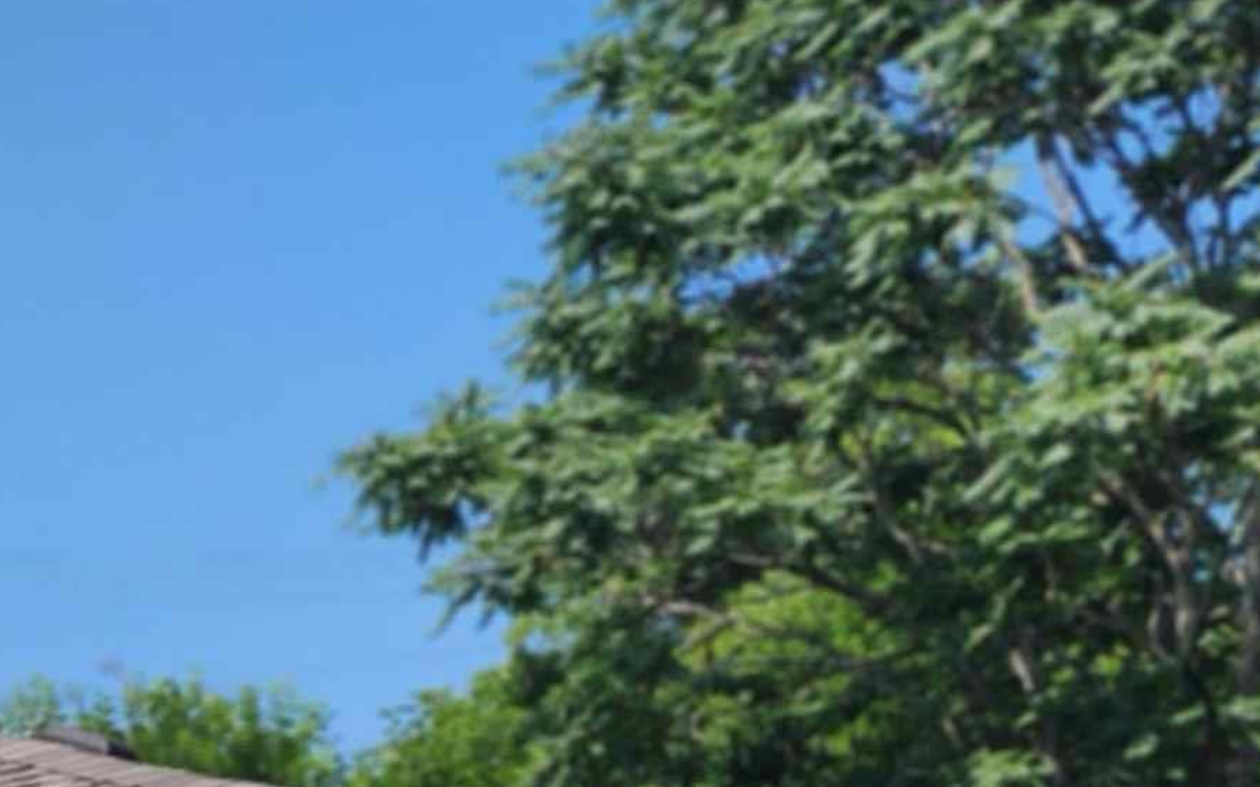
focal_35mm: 84
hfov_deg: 19.9
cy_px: 1621
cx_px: -822
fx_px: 2884
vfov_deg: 13.2
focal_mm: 6.4
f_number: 1.8
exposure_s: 1/1132
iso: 12
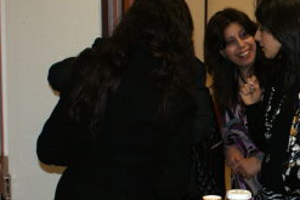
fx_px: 759
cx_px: 298
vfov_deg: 14.9
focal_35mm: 91
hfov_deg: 21.6
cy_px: 168
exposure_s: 1/60
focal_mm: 30
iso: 400
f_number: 5.6
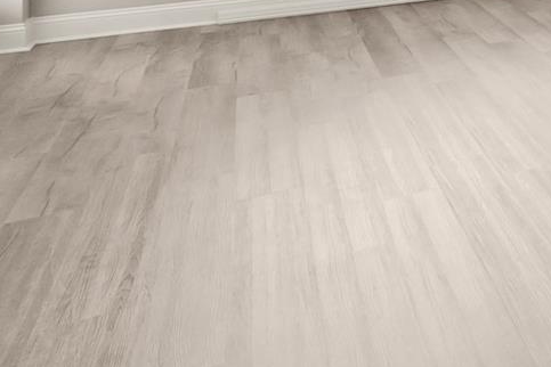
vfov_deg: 20.9
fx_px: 836
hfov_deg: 25.6
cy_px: -187
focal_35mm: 55
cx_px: 858
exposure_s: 1/160
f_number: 7.1
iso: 1600
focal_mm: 16.5
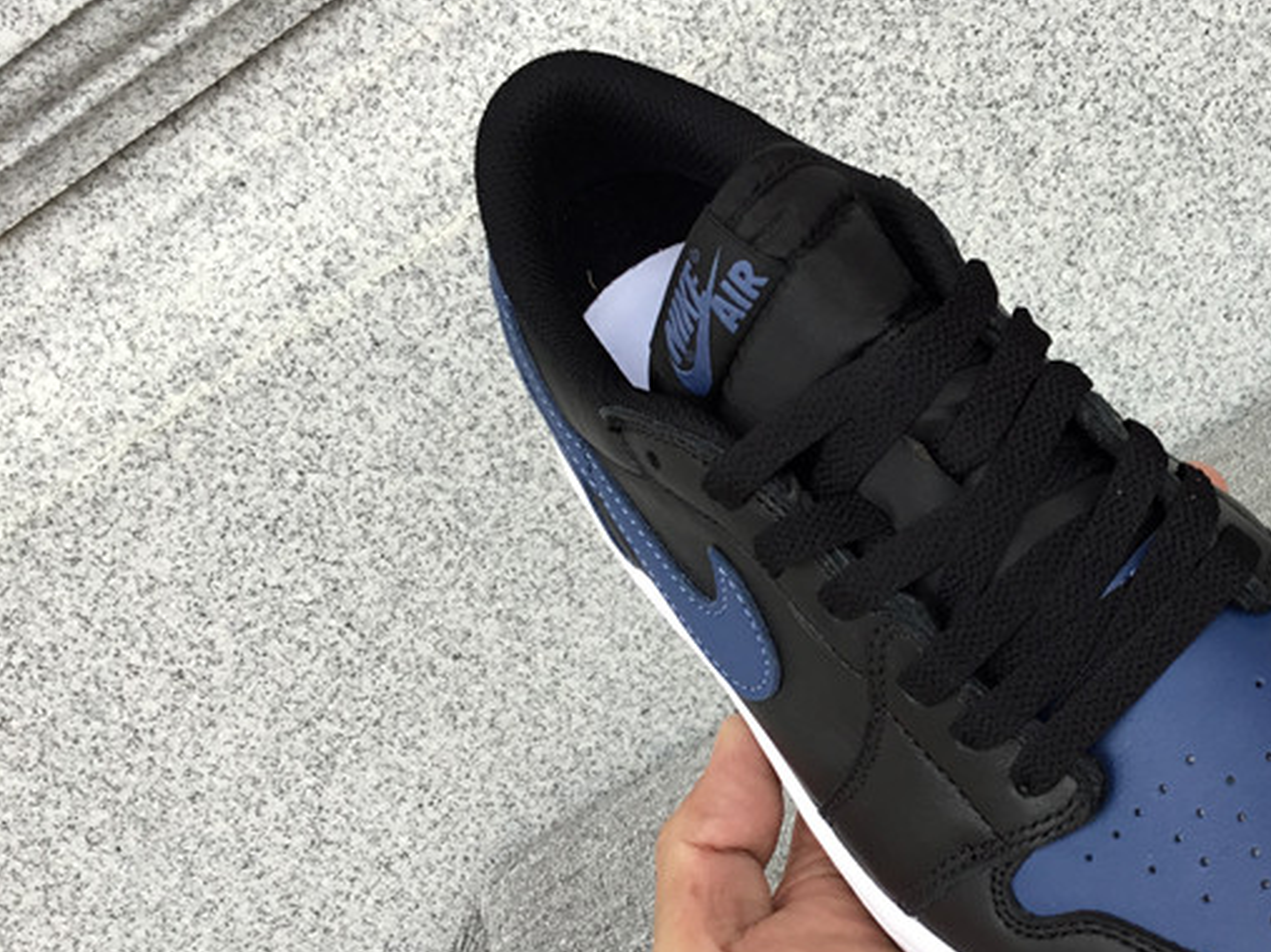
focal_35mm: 55
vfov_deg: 26.5
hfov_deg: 33.9
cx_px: 1020
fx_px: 2019
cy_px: 525
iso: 25
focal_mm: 3.3
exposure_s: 1/100
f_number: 2.4
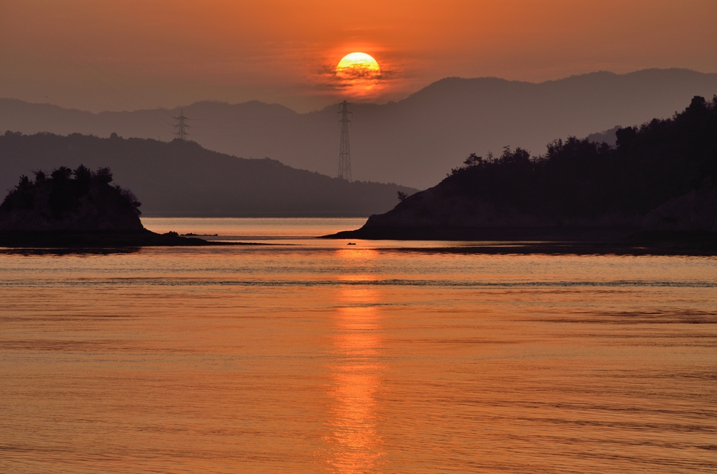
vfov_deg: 6.1
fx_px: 4469
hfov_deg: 9.2
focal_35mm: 225
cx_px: 358
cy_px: 237
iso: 100
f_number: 8
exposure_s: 1/400
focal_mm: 150
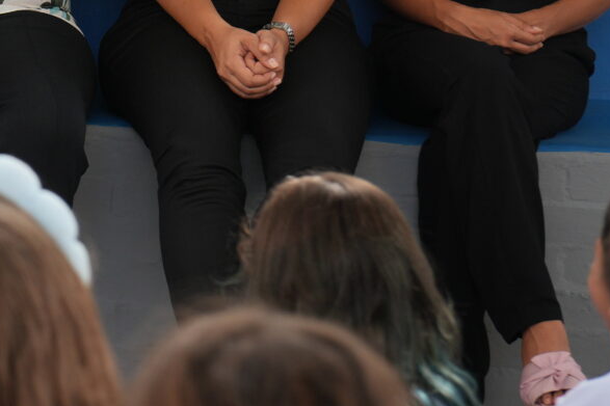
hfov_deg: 11.5
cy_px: 54
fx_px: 2947
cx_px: -206
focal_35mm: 174
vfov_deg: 7.9
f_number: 2.8
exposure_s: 1/500
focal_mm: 42
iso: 160
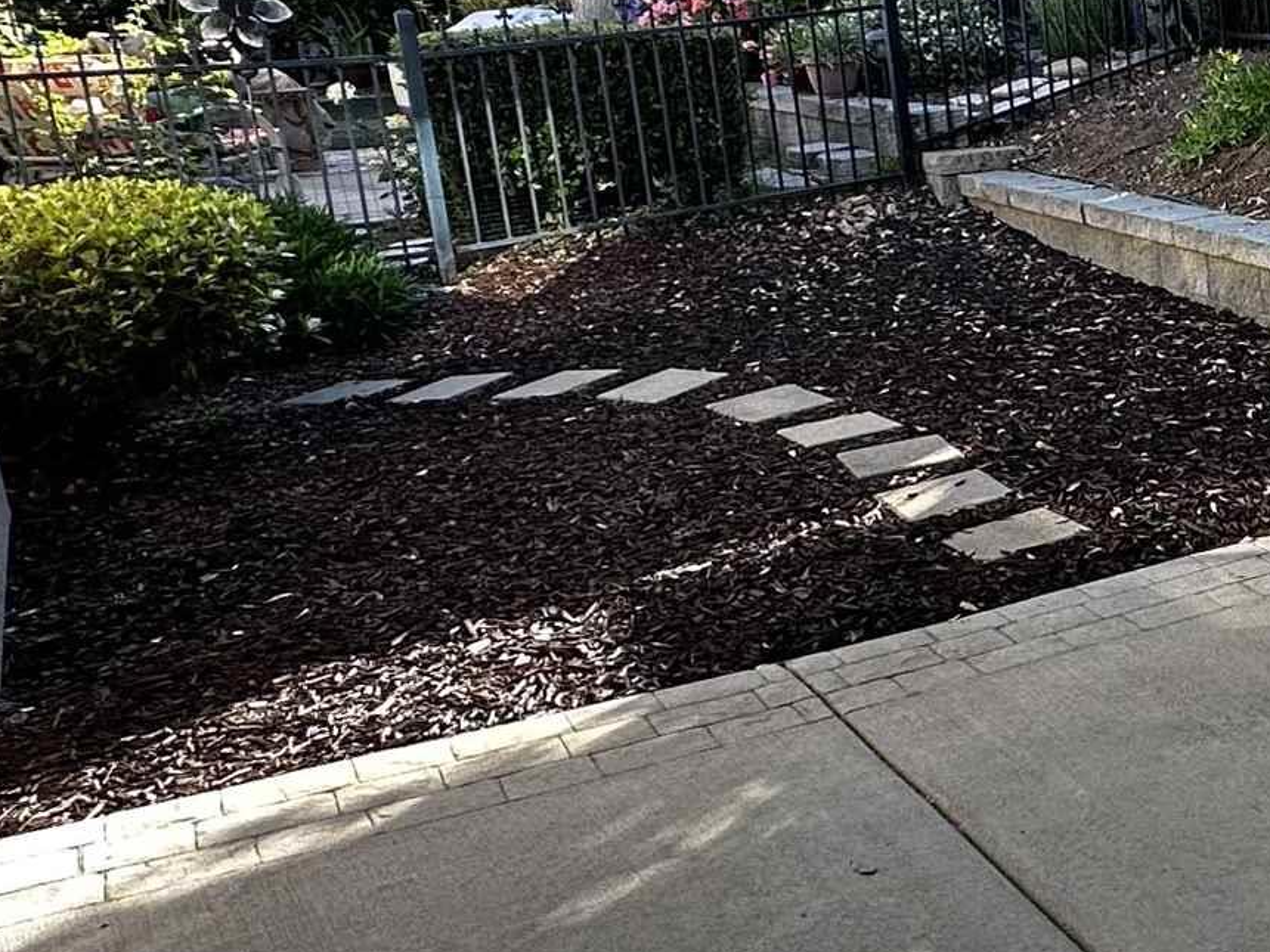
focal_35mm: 50
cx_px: 1740
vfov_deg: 29.0
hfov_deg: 29.1
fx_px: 1834
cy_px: 335
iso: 40
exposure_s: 1/104
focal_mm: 2.22
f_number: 2.2
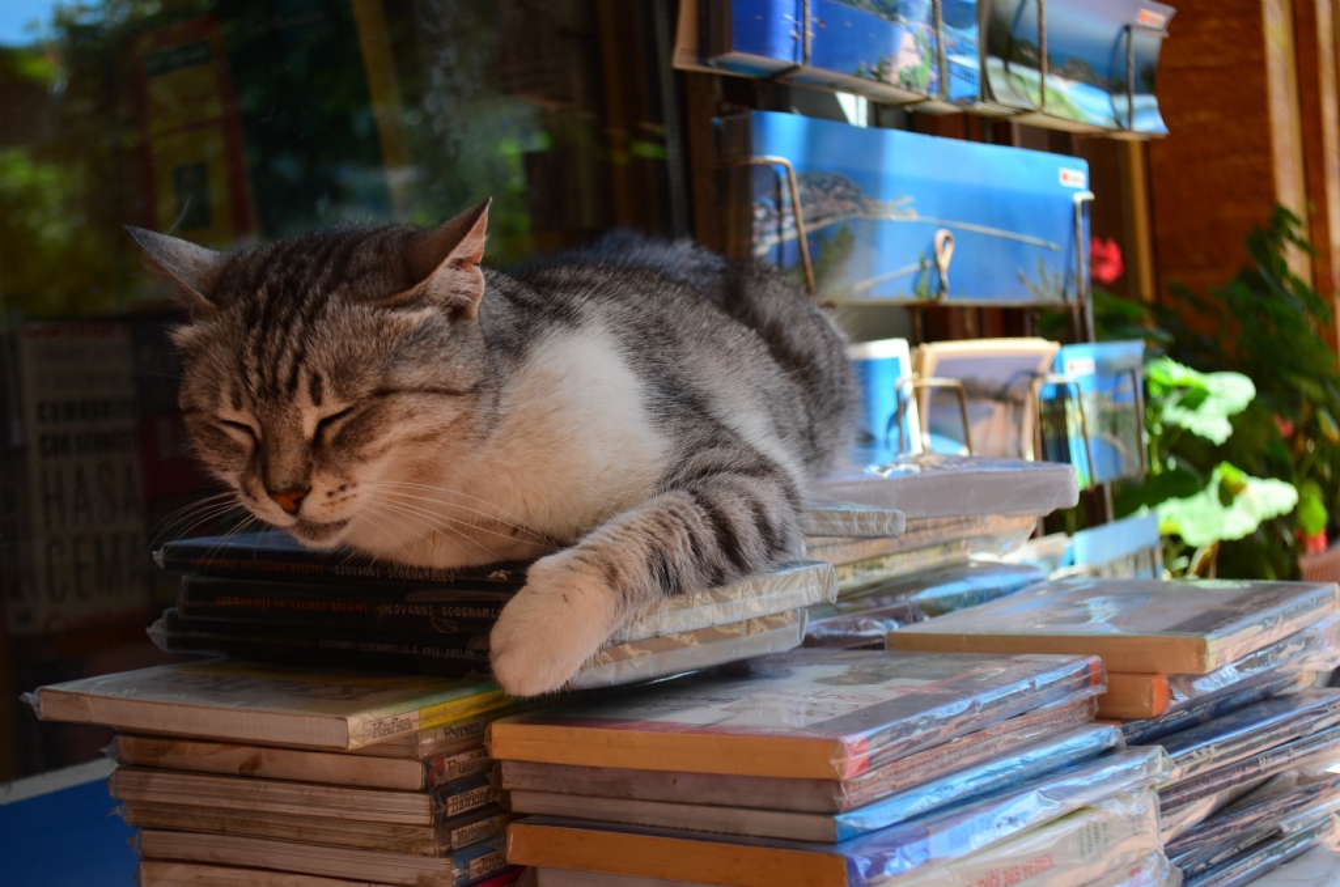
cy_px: 444
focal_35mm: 54
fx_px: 2006
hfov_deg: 36.9
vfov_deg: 24.9
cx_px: 670
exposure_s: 1/160
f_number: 6.3
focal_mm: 36
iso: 100
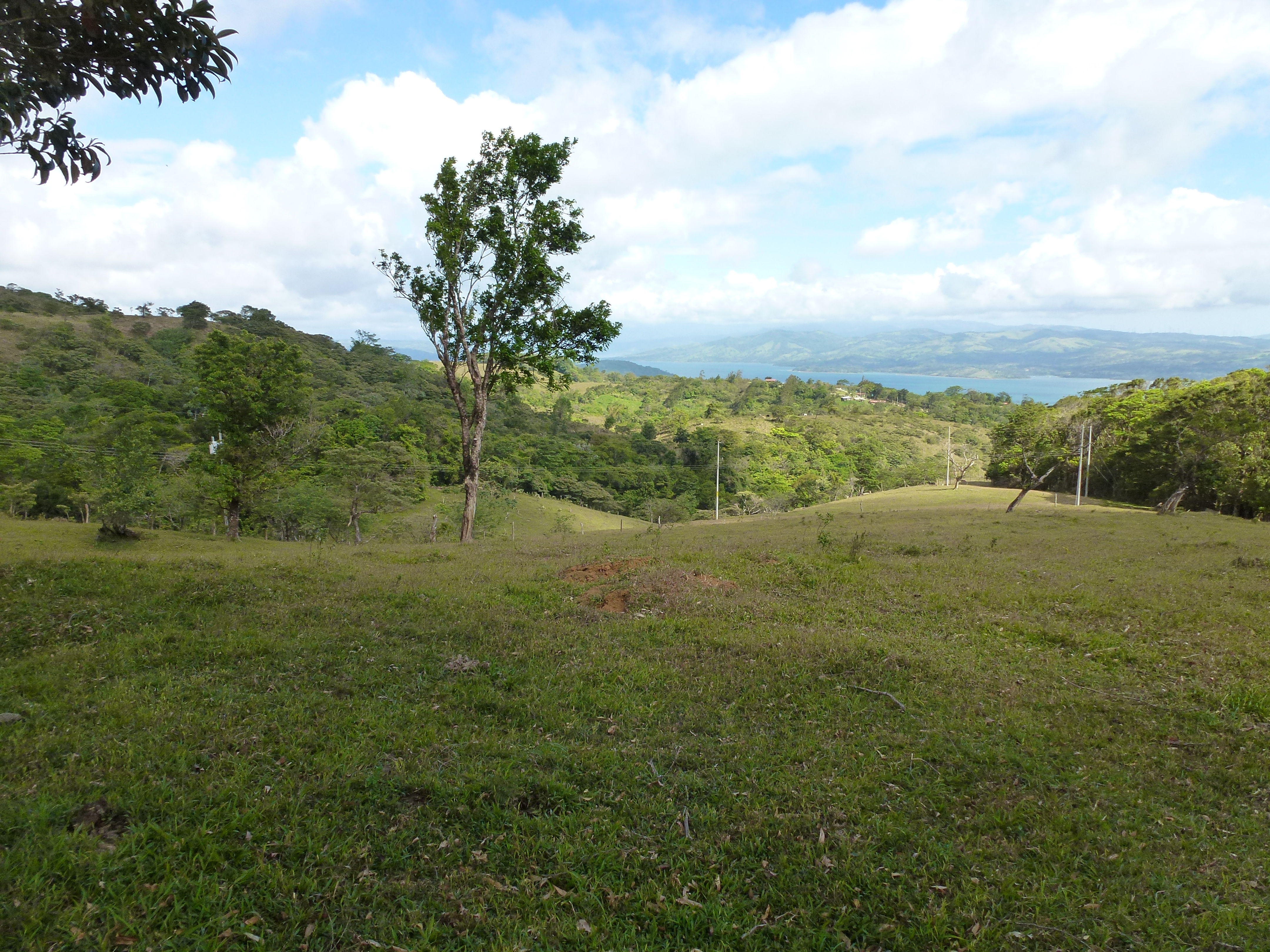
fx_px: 881
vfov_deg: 56.8
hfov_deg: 71.6
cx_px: 635
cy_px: 476
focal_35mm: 24
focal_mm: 4.3
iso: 160
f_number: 4
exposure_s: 1/500
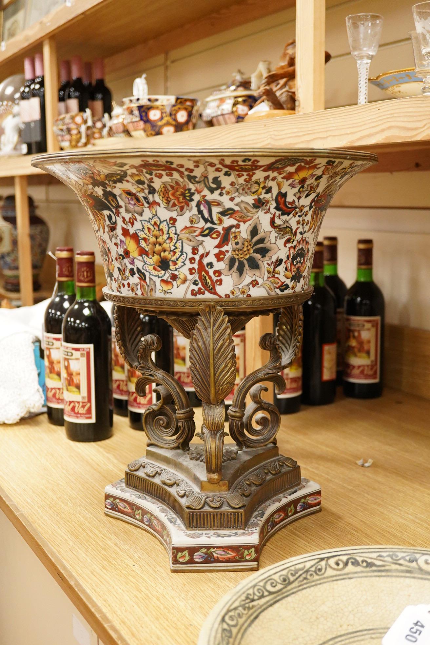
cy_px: 322
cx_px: 215
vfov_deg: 43.6
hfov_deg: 29.9
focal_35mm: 45
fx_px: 806
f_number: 3.5
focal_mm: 30
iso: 2500
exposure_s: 1/200
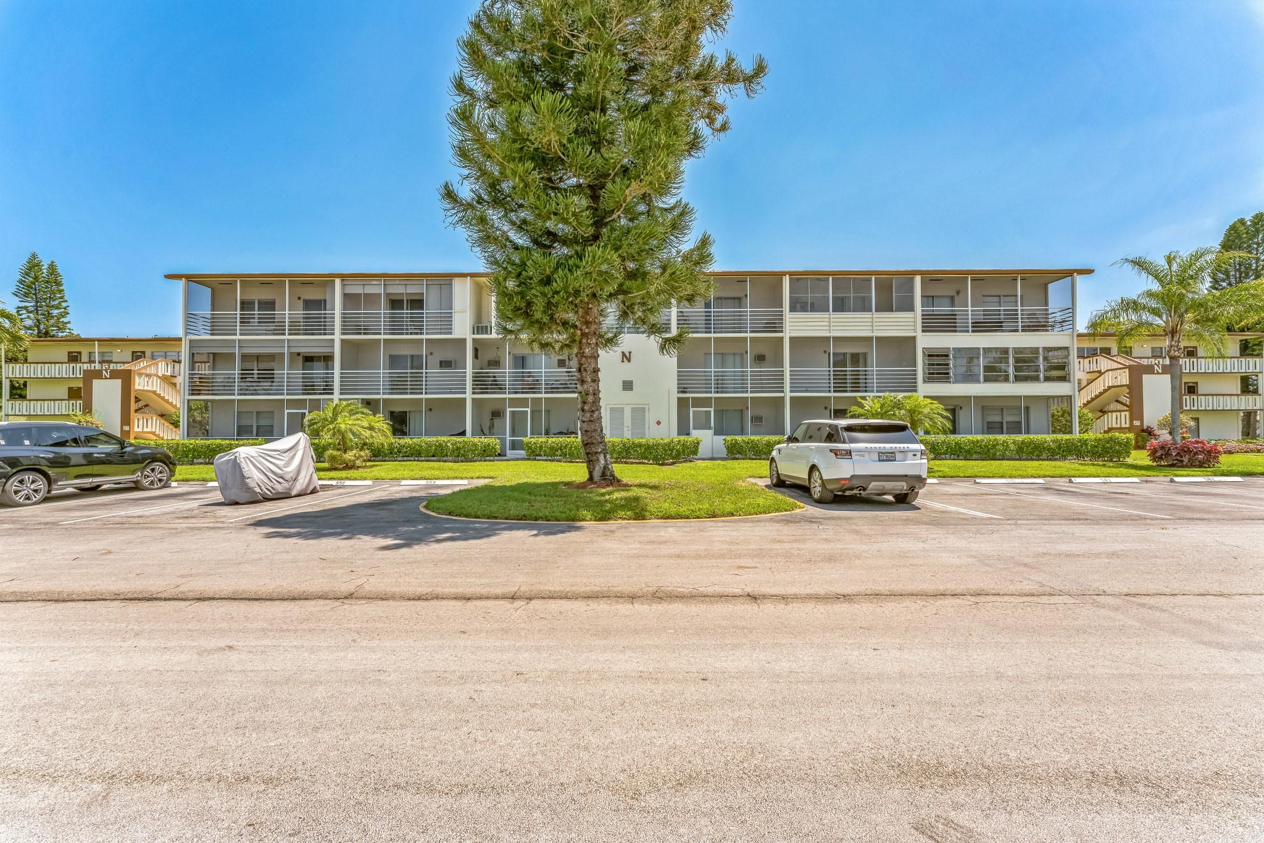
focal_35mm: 14
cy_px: 422
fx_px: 491
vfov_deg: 81.2
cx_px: 632
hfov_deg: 104.3
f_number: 8
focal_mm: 14
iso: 200
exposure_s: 1/640
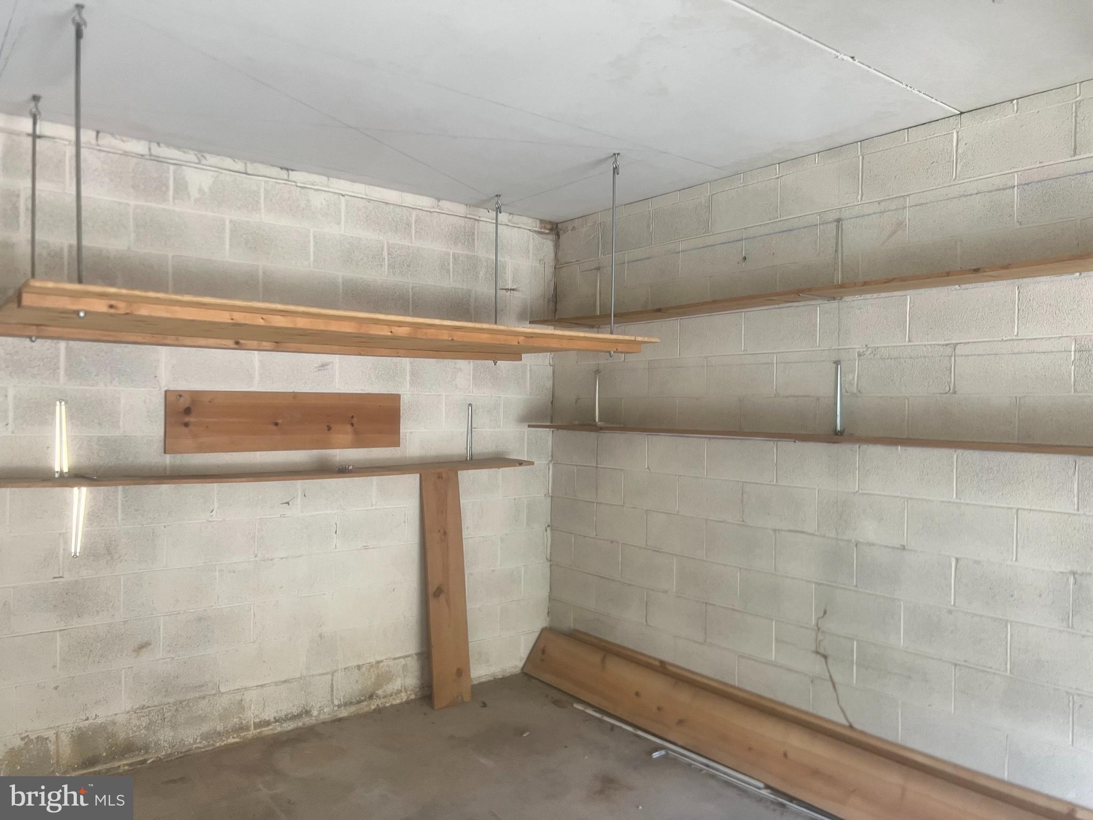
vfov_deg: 53.1
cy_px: 410
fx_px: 821
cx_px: 546
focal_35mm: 26
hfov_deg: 67.3
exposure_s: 1/60
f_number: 1.5
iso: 80
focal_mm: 5.7
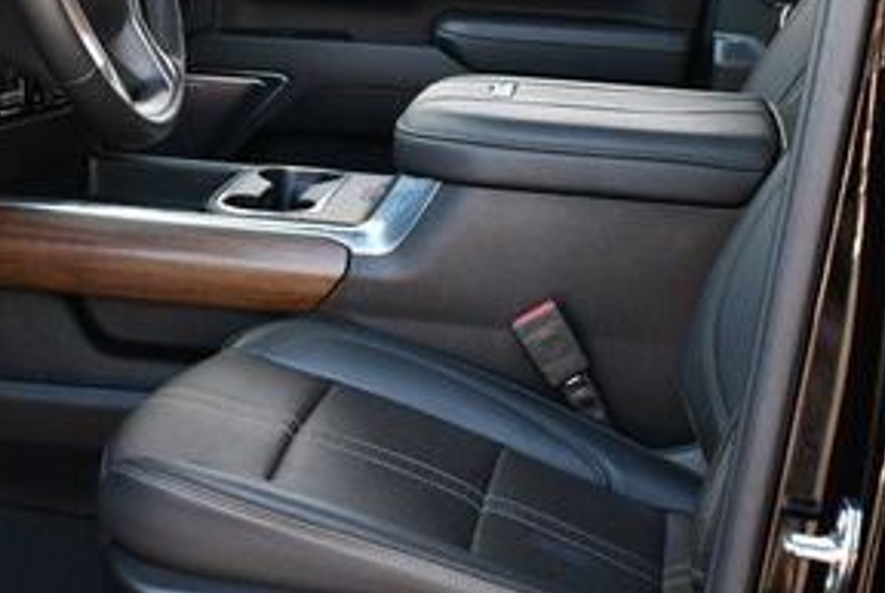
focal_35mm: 80
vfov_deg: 17.1
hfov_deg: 25.0
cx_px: 221
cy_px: 267
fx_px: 1970
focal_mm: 18
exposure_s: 1/250
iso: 560
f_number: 3.5
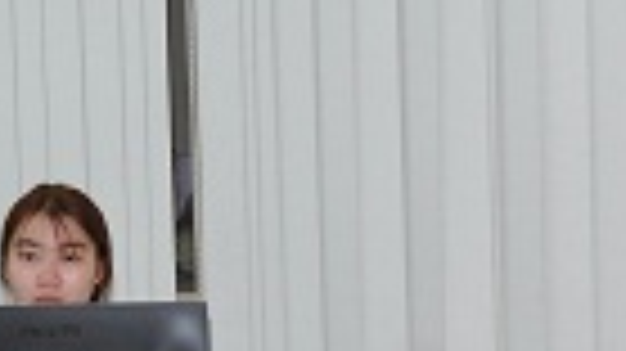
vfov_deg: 9.9
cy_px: 315
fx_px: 2024
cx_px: 635
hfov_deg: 17.2
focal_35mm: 122
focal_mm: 18
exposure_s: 1/60
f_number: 5.6
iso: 640
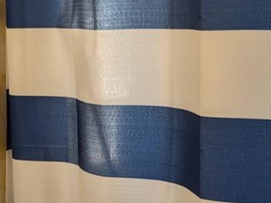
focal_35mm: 100
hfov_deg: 19.4
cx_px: 50
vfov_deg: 14.8
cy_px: 124
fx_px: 784
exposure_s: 1/120
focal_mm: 6.9
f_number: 1.68
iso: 315
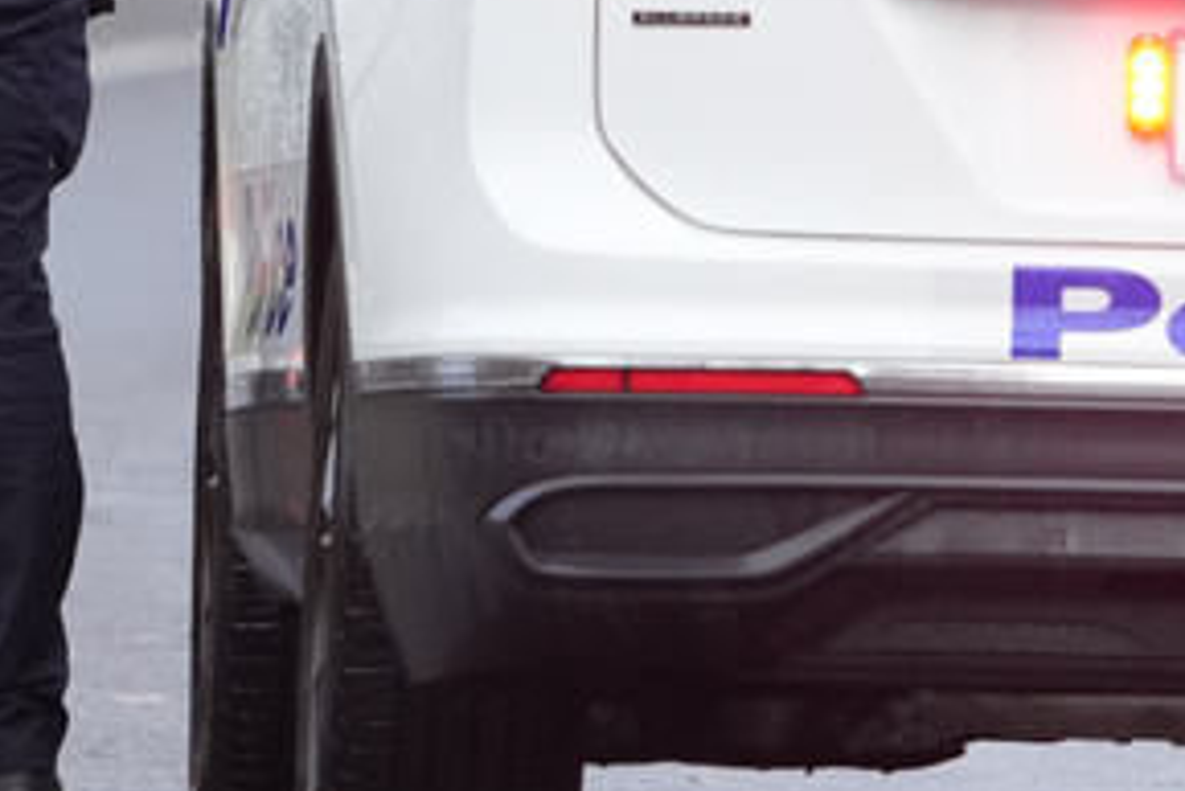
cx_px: 541
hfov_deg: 1.2
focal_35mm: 1746
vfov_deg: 0.8
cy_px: -209
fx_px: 57499
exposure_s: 1/250
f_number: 6.3
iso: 1600
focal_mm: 493
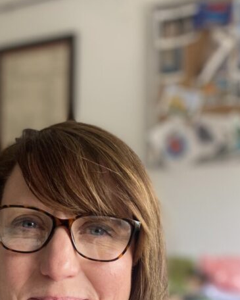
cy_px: 239
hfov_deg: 26.1
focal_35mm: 57
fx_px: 506
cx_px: 42
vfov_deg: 32.1
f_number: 1.8
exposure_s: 1/72
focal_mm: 4.25
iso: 125
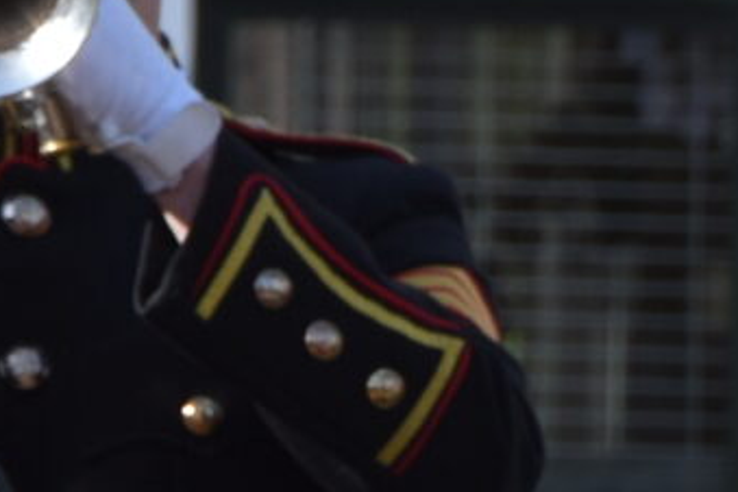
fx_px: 24368
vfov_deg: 1.2
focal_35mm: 1189
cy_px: 750
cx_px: 335
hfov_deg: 1.7
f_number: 9
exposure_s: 1/320
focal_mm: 105
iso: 200
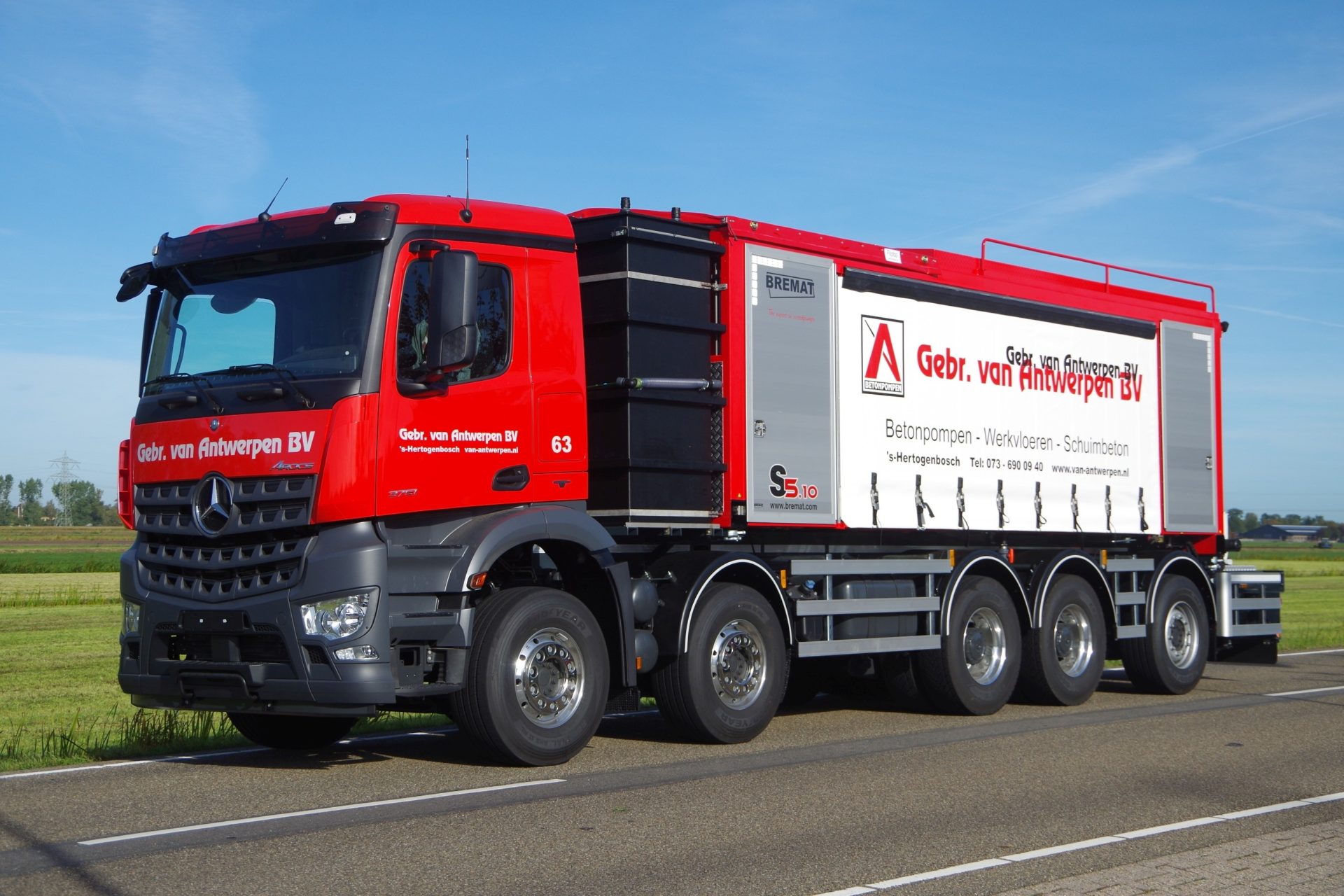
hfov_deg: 36.9
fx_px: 2016
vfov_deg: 25.1
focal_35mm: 54
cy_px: 448
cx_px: 672
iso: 100
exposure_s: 1/500
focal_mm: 36
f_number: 5
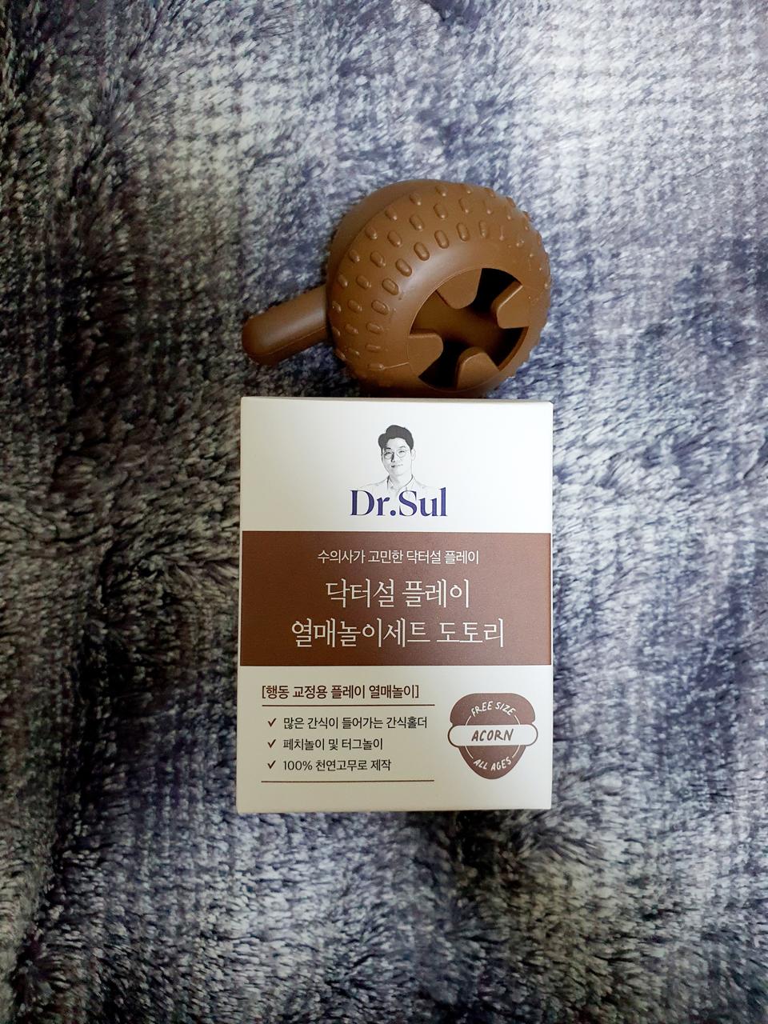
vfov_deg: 67.3
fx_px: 769
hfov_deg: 53.1
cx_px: 384
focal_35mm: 26
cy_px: 512
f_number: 2.4
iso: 250
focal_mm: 4.3
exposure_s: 1/40
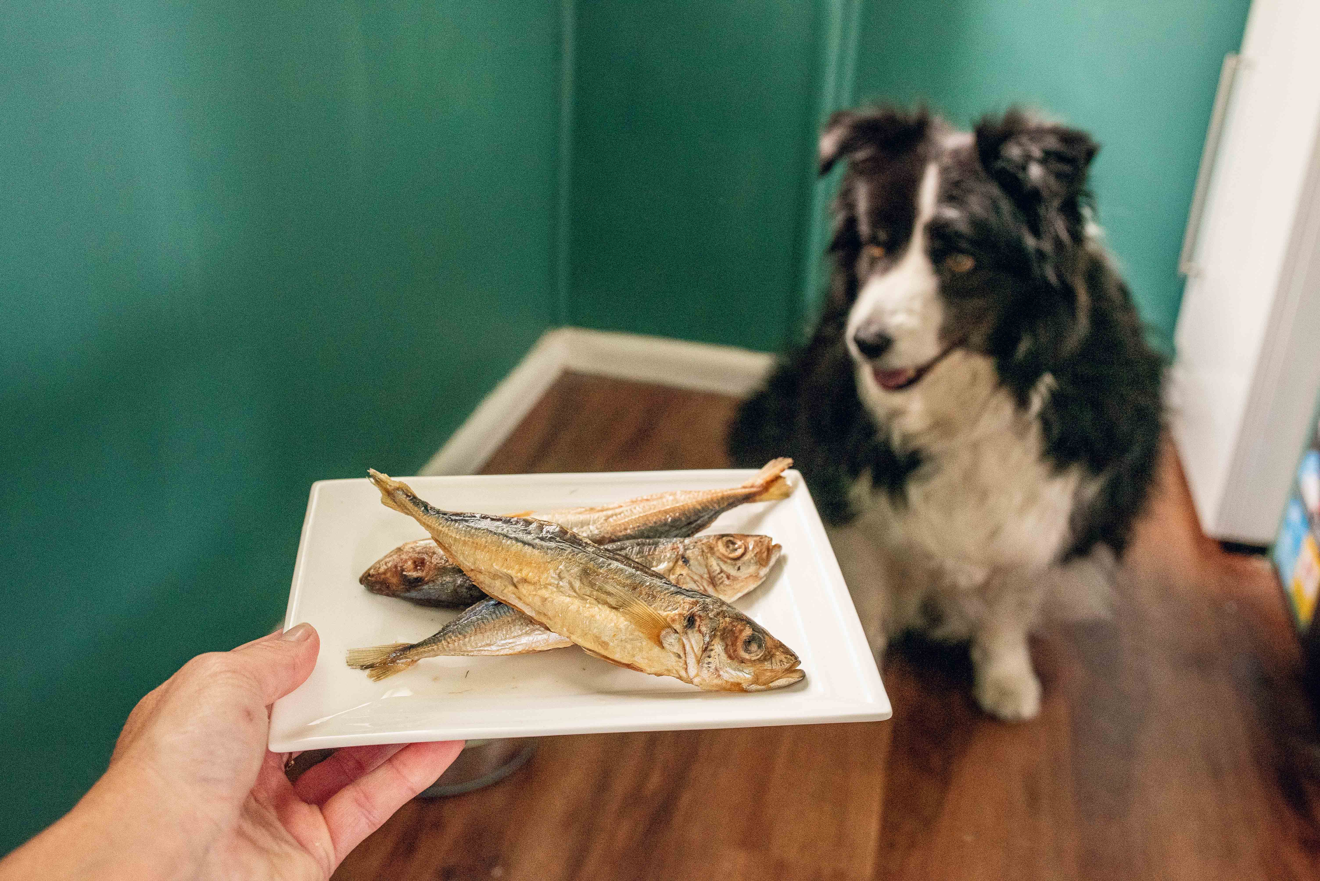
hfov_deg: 54.4
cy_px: 440
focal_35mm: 35
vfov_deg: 37.9
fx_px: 1284
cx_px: 660
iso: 2000
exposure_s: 1/160
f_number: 5.6
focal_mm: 35
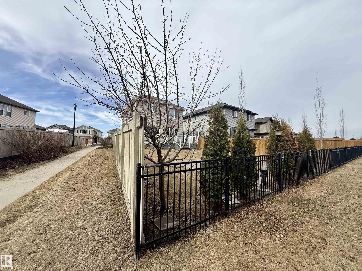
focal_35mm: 14
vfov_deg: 85.7
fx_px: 146
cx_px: 181
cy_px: 136
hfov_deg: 102.1
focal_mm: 2.22
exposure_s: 1/1848
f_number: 2.2
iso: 50
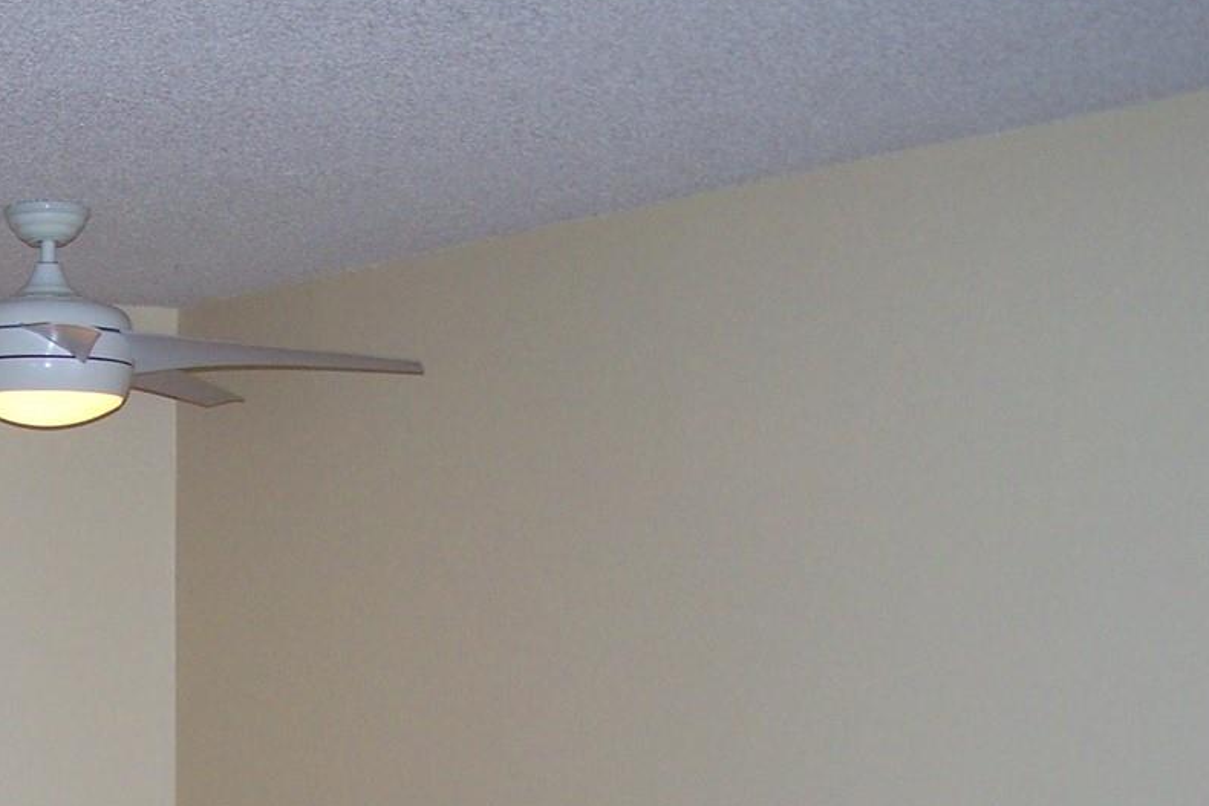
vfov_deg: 16.6
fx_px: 2687
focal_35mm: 80
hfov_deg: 24.5
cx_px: 95
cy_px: 847
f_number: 2.8
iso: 80
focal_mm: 6.3
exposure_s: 1/60
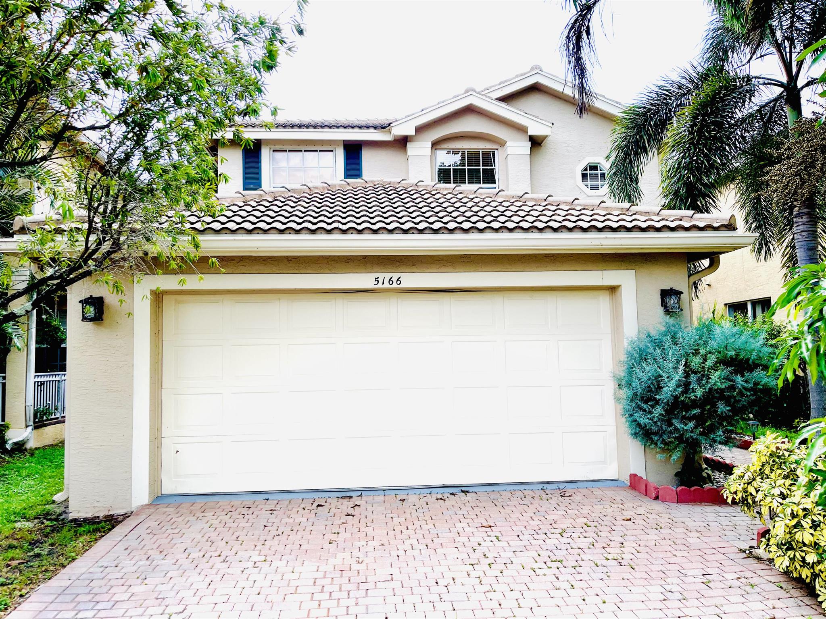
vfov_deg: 54.9
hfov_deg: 69.4
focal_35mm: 25
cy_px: 310
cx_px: 413
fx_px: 597
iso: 32
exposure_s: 1/1098
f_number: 1.6
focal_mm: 5.1
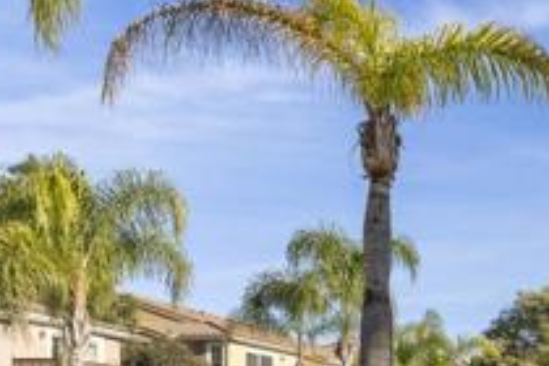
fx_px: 930
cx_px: 719
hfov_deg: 27.3
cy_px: 455
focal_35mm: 61
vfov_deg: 20.6
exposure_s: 1/320
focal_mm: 20
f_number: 8
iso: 500
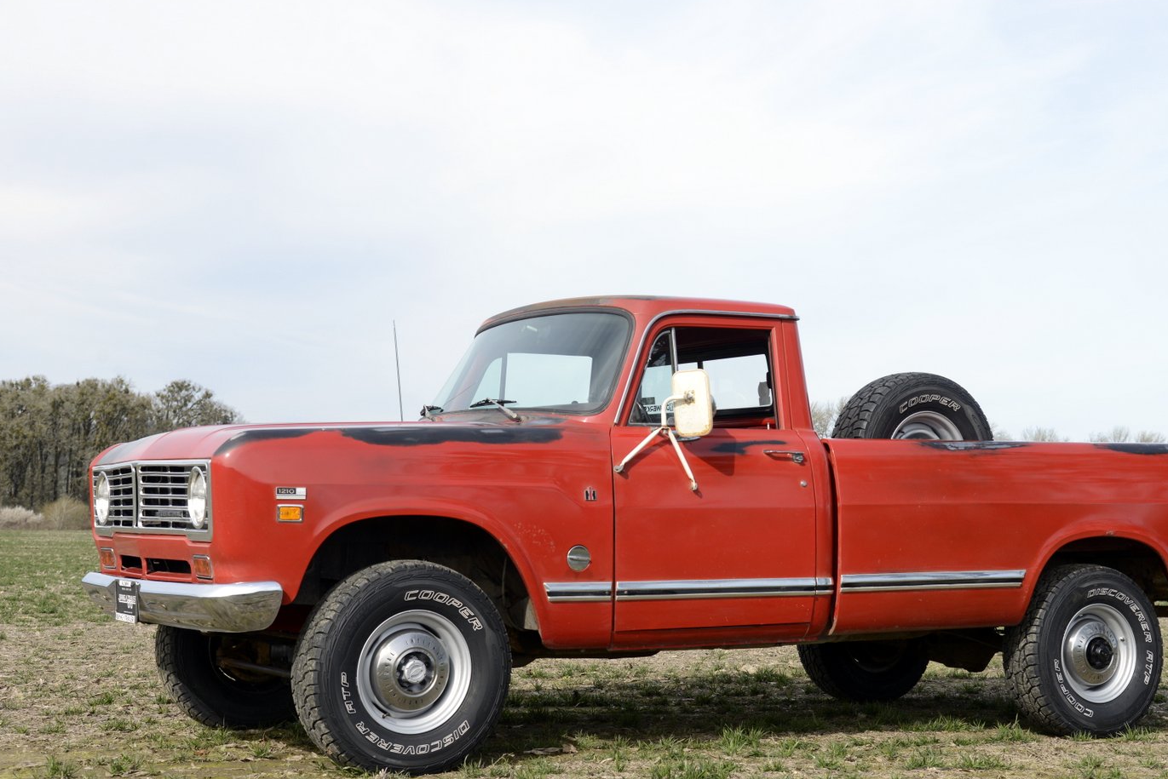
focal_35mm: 56
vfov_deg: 24.2
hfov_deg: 35.6
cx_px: 668
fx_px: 1817
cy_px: 416
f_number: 8
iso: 400
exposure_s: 1/800
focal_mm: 48
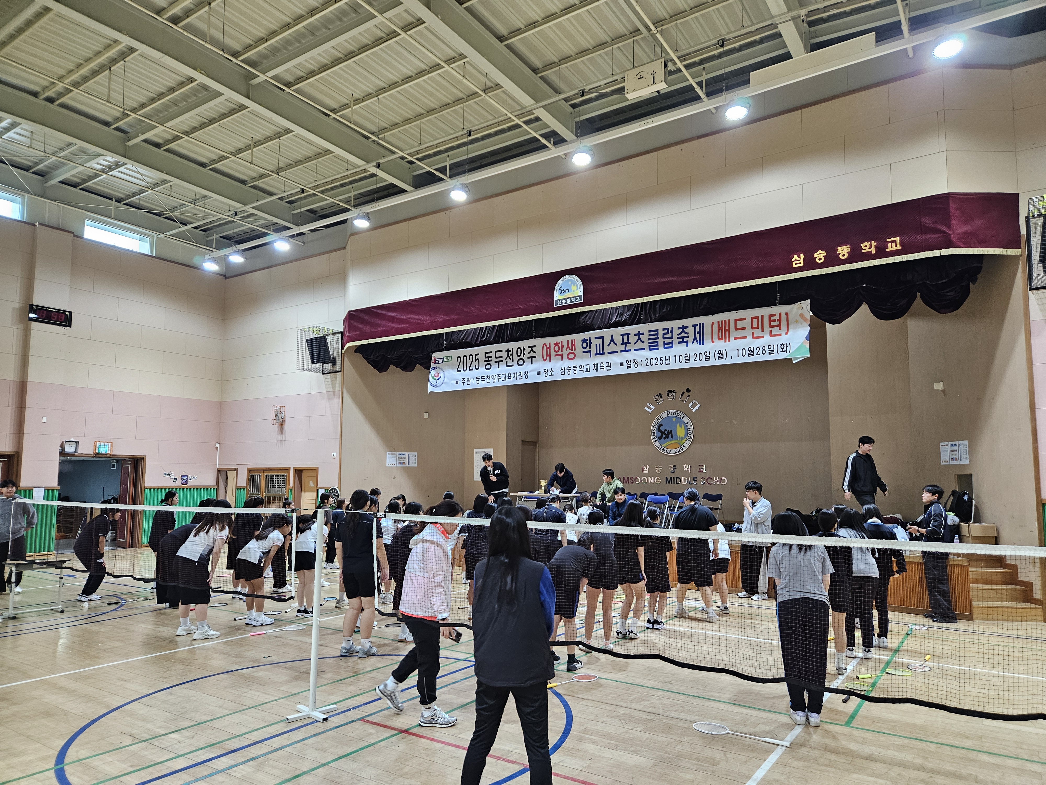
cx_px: 523
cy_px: 392
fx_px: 695
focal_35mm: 23
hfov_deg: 73.9
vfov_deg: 58.9
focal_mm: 5.4
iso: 200
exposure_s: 1/120
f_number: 1.8
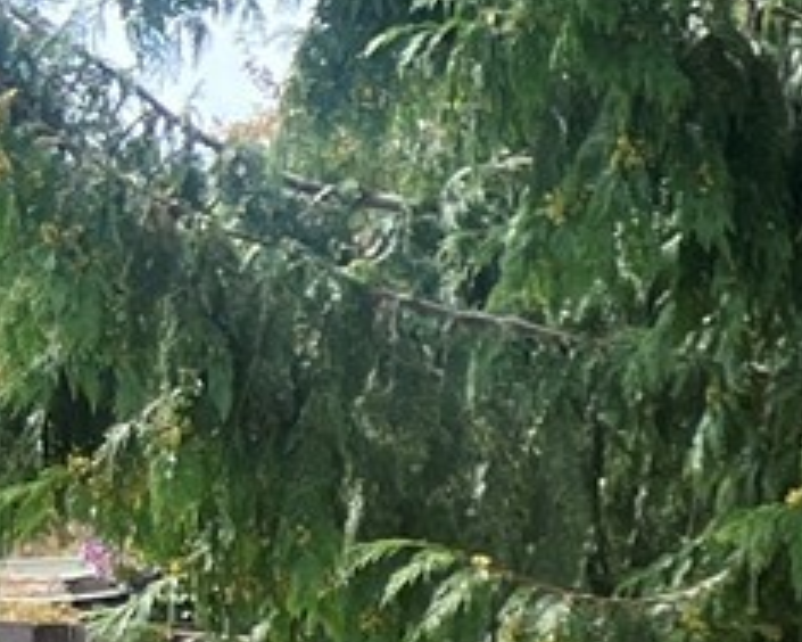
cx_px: 2256
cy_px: 997
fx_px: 4106
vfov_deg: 8.7
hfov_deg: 9.3
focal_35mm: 173
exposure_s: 1/1019
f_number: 1.5
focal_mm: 5.7
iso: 50
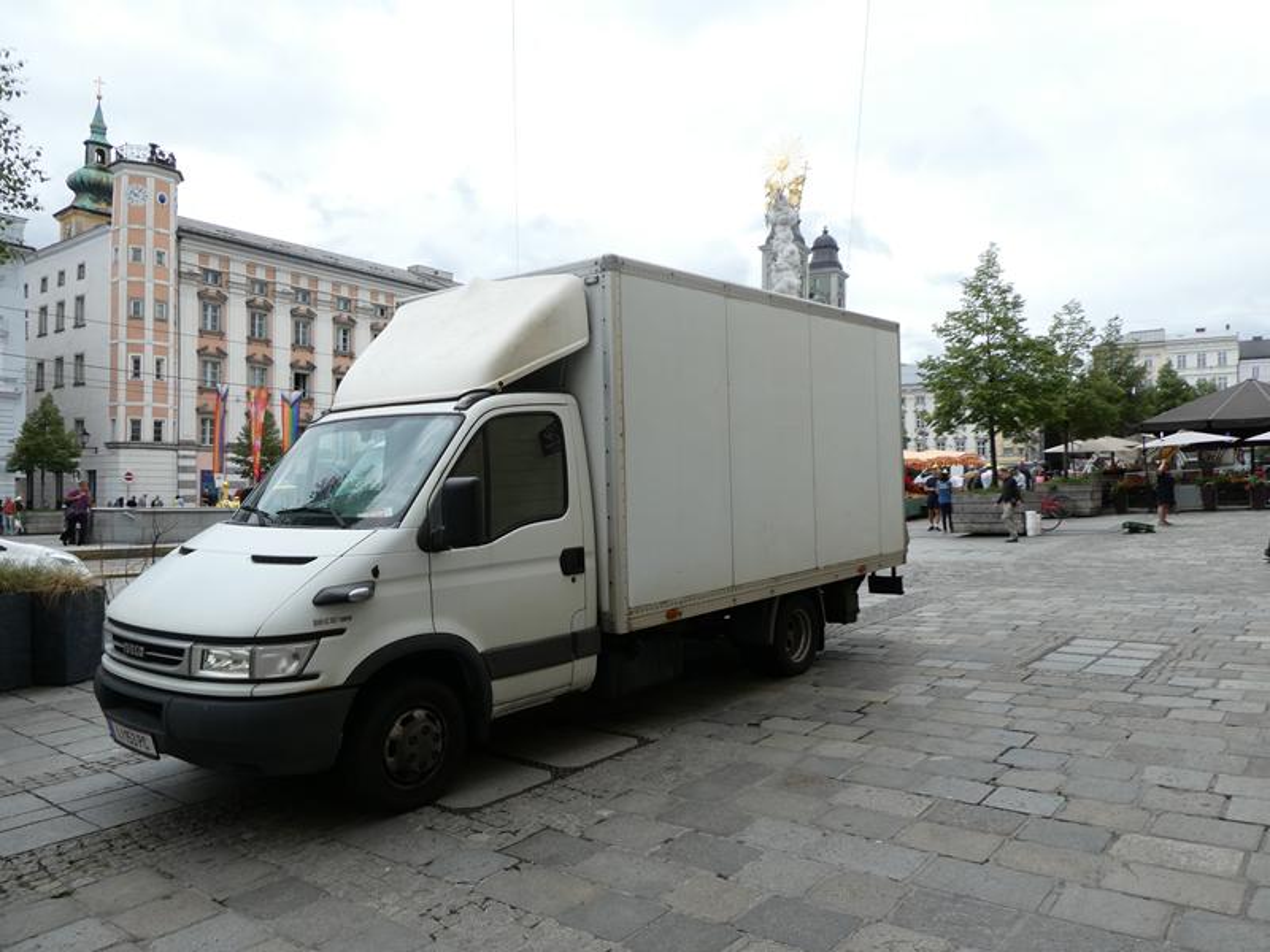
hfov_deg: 71.6
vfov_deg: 56.8
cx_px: 635
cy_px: 476
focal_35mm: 24
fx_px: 881
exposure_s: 1/500
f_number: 3.3
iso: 80
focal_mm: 4.3
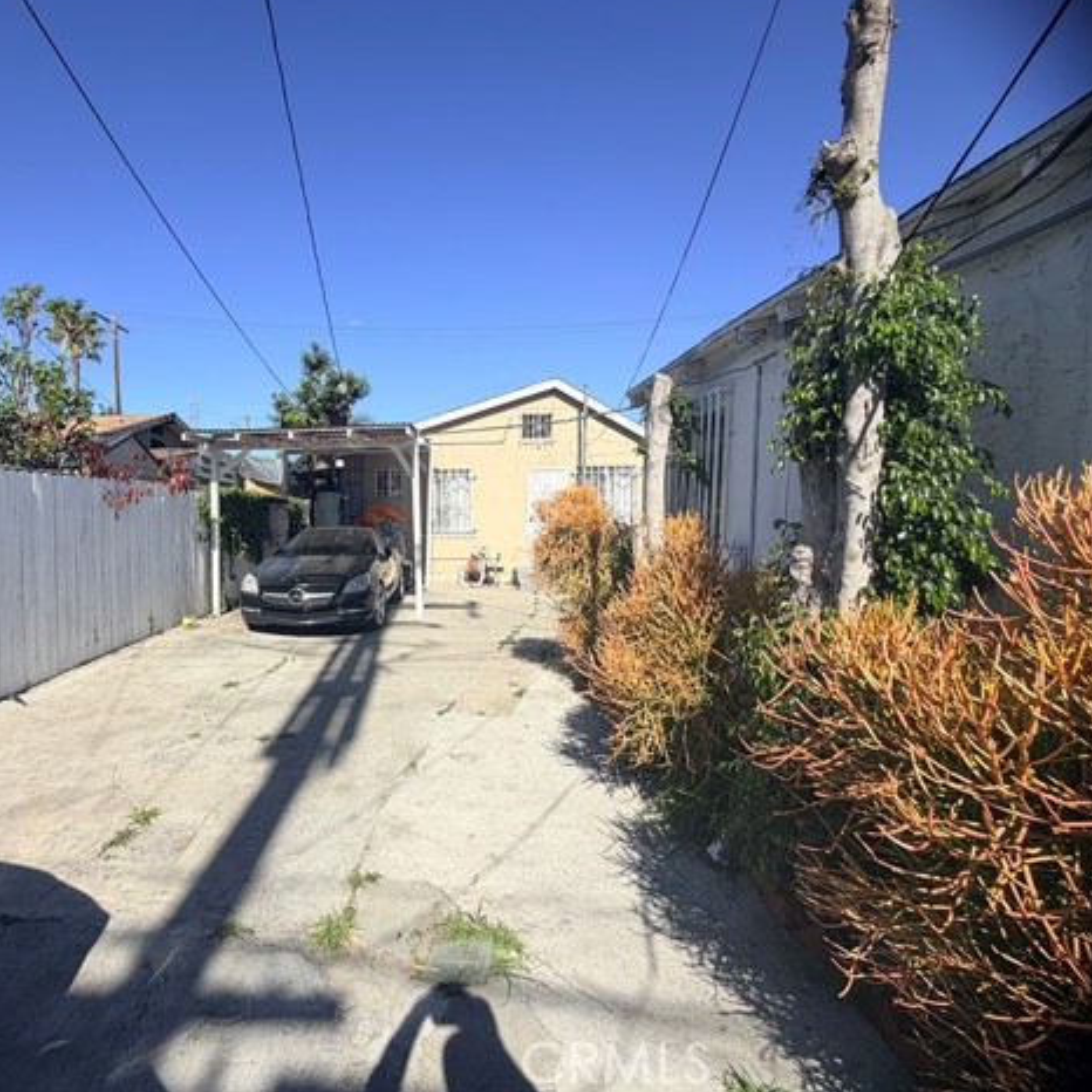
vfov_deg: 84.0
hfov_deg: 81.9
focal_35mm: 17
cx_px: 391
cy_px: 534
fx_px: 607
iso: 20
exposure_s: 1/914
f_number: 2.2
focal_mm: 2.22
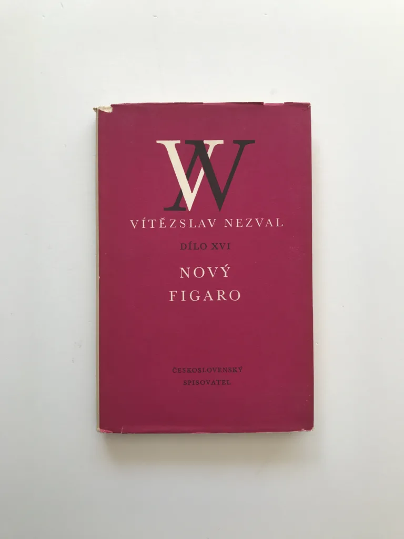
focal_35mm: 28
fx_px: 436
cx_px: 202
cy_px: 270
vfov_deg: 63.4
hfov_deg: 49.7
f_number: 1.8
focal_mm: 3.99
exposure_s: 1/133
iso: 20
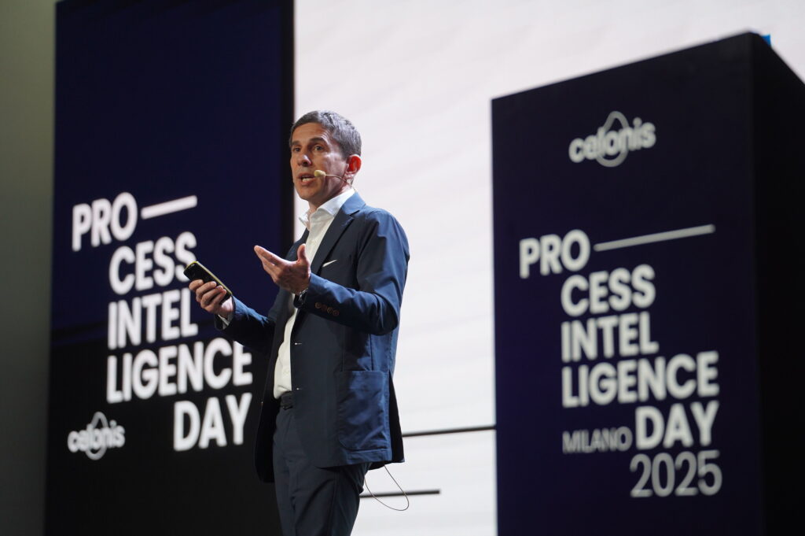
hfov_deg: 20.0
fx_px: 2279
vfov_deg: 13.4
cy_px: 268
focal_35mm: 102
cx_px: 402
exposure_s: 1/400
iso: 1600
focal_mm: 102
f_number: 2.8
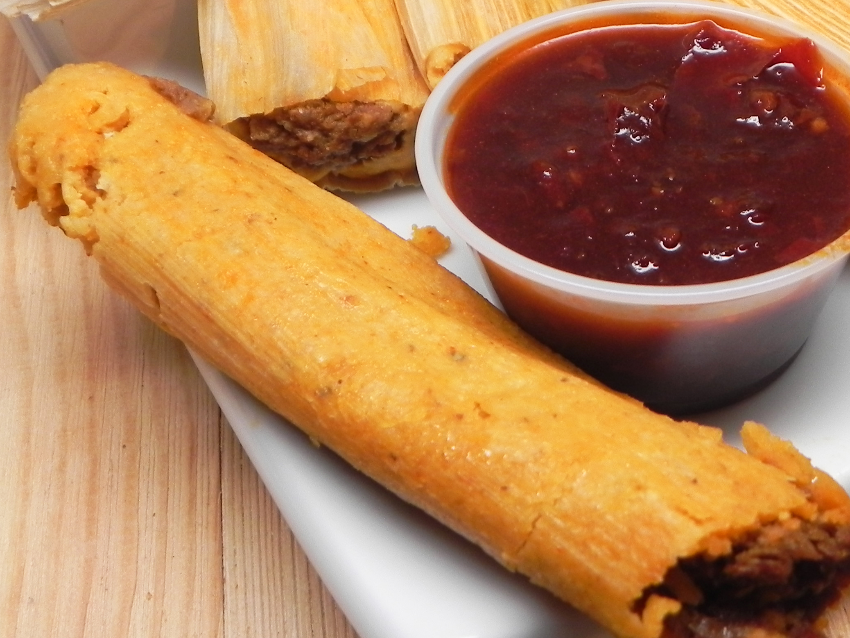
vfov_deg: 25.1
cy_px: 213
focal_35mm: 58
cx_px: 541
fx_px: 1424
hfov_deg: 33.0
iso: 160
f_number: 2.8
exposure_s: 1/45
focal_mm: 5.9
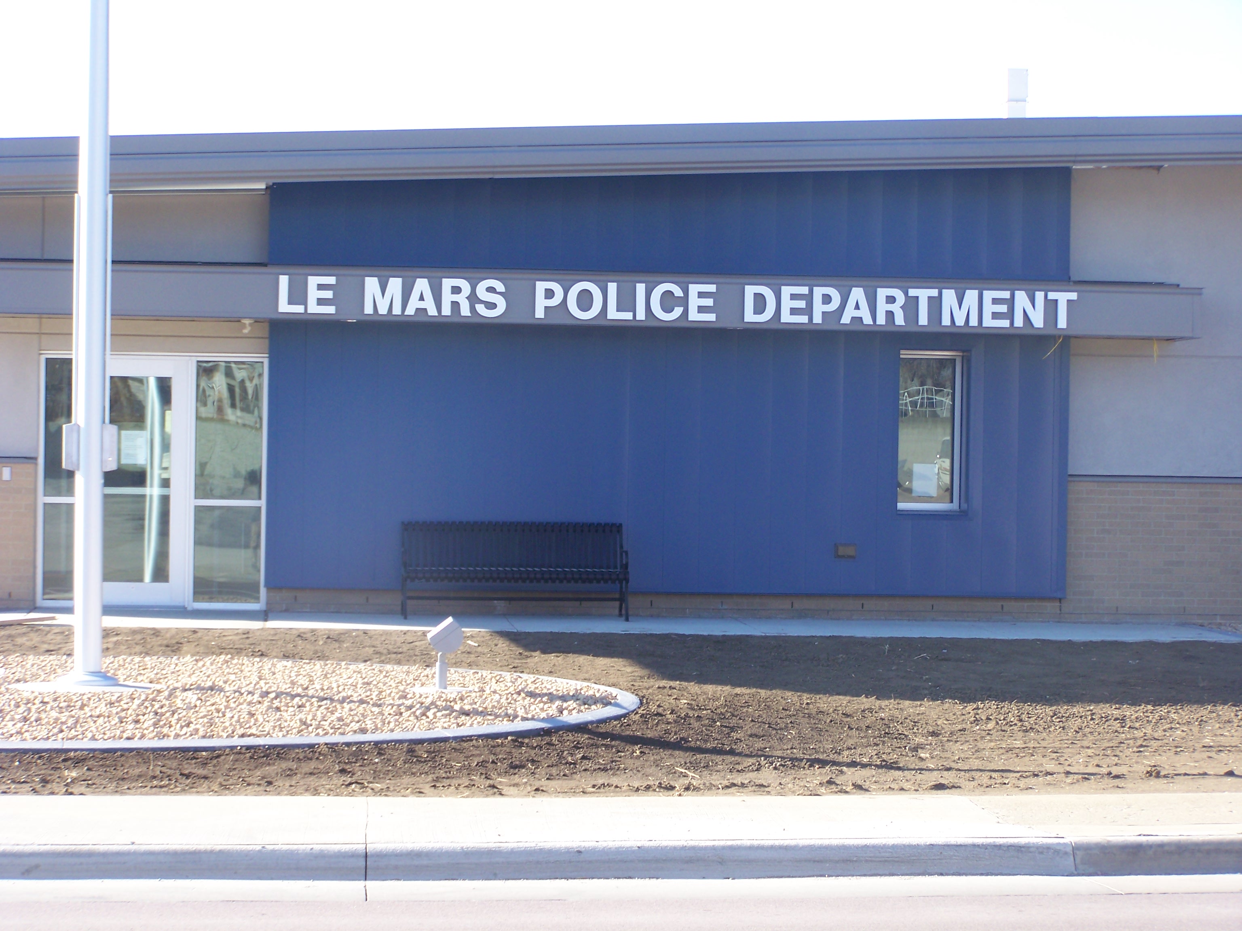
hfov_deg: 20.9
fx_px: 3373
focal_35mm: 94
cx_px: 621
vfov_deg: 15.7
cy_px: 466
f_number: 3.2
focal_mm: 15.6
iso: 64
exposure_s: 1/200
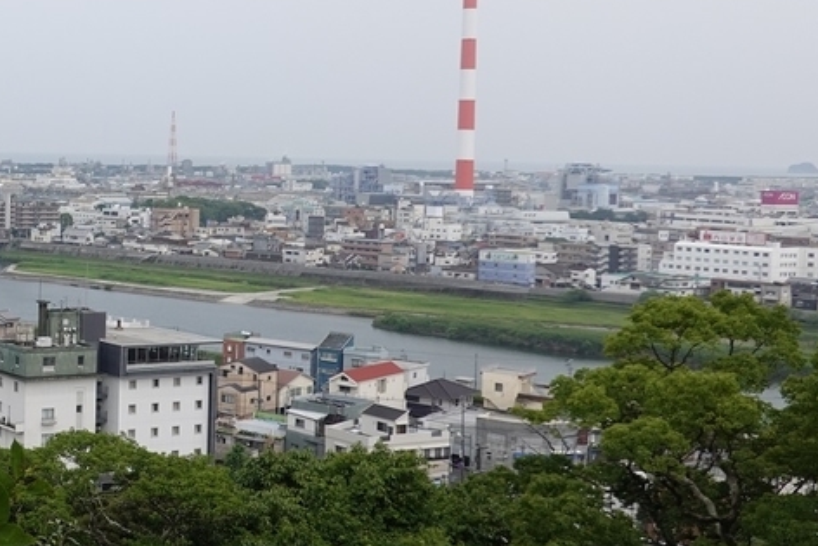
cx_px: -213
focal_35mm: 61
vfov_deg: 22.2
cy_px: 189
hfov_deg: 27.9
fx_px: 1386
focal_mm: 9
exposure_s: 1/1000
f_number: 4
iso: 125
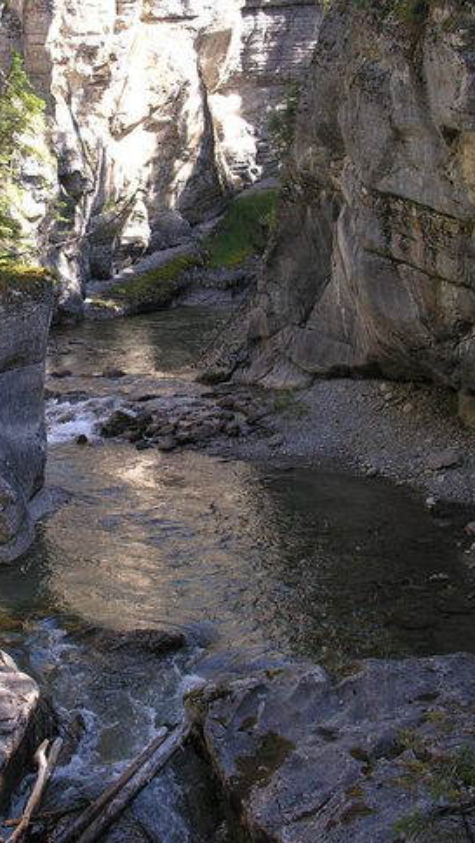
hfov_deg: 21.6
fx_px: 1231
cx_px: 112
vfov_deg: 37.6
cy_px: 315
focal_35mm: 55
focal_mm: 8.9
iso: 50
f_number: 3.6
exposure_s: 1/70
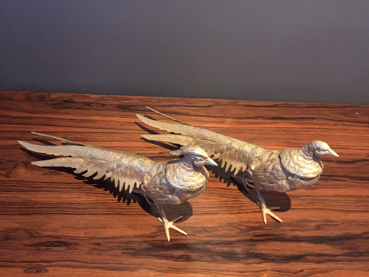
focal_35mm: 29
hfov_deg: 61.7
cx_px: 184
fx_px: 309
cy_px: 138
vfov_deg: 48.2
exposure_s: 1/8
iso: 160
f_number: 2.2
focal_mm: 4.15
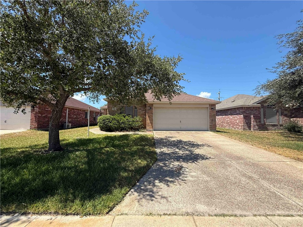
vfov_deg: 85.7
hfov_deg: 102.1
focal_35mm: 14
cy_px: 114
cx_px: 152
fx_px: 123
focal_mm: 2.22
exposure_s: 1/1534
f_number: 2.2
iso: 50
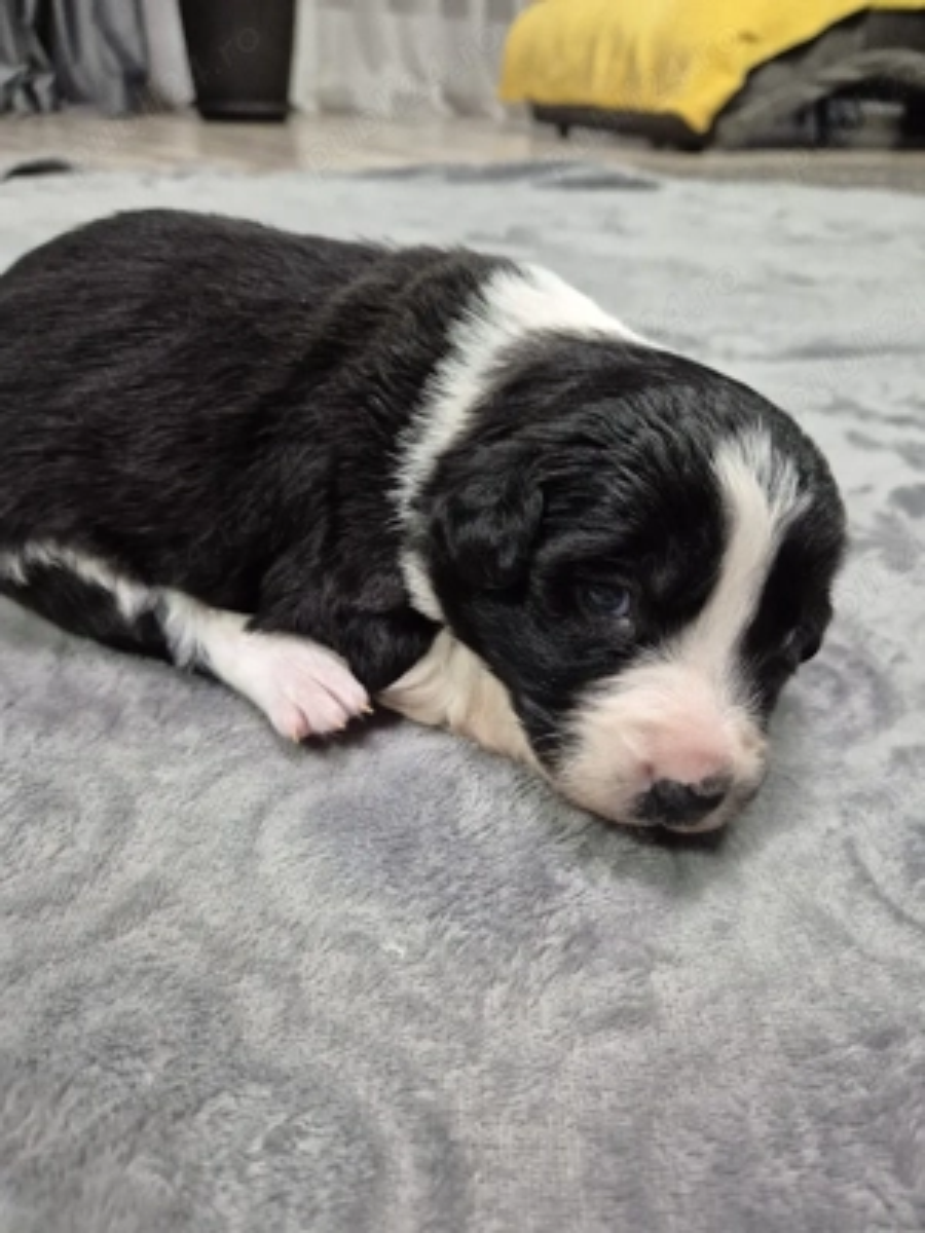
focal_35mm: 23
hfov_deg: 58.9
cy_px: 616
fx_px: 819
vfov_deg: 73.9
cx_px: 462
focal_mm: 5.4
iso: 640
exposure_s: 1/100
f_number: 1.8
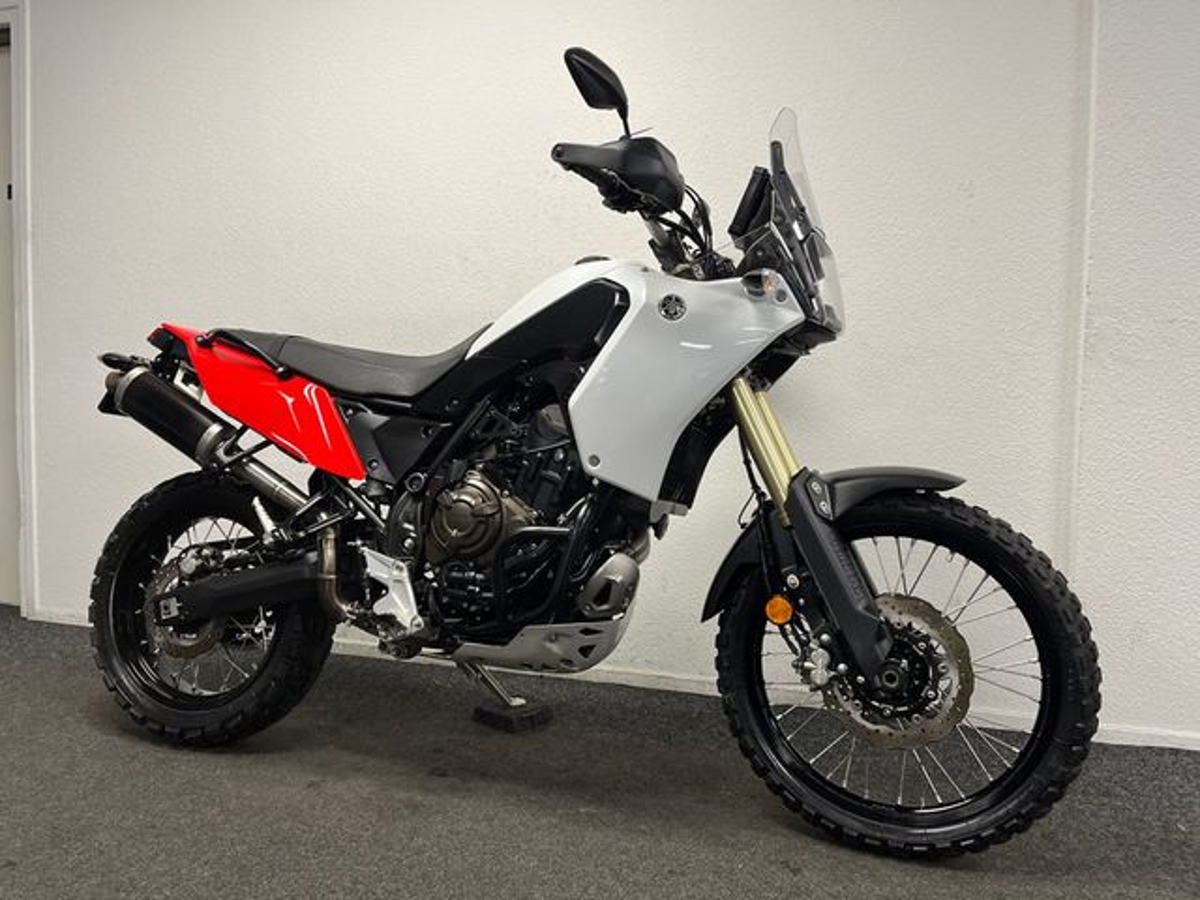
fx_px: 901
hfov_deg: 67.3
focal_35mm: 26
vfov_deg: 53.1
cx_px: 600
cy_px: 450
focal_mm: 5.1
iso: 125
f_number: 1.6
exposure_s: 1/100
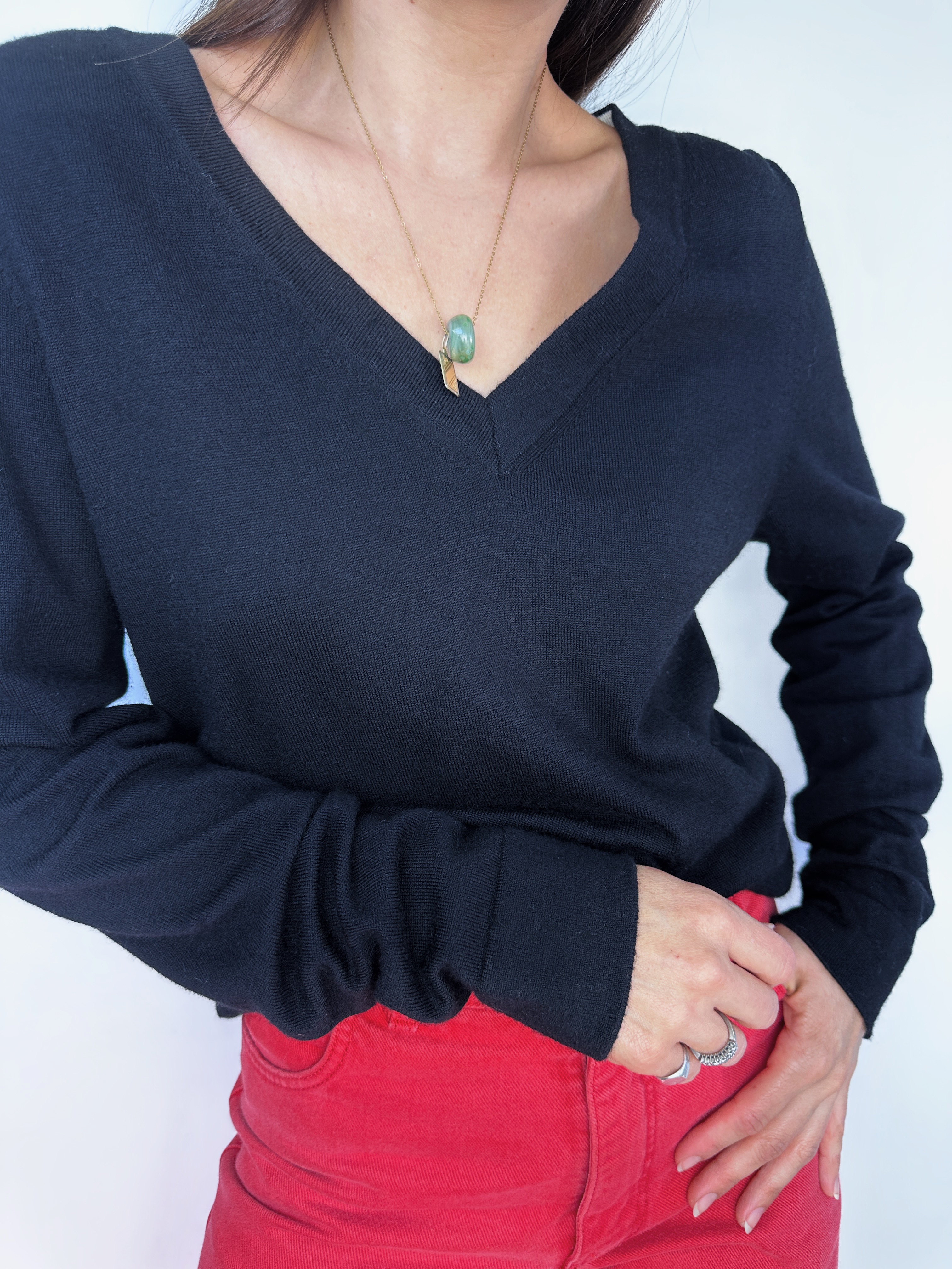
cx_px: 476
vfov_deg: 71.6
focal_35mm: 24
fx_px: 880
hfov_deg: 56.8
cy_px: 634
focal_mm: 6.86
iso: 80
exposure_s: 1/100
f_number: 1.78
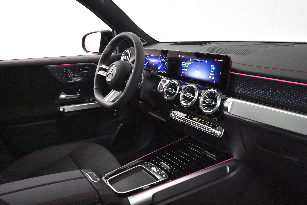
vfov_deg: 43.7
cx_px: 154
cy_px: 102
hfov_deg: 61.9
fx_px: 256
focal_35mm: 30
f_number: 5.6
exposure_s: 1/60
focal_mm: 20
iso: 12800
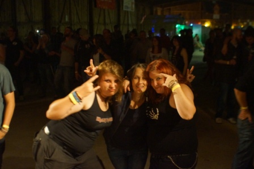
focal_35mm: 42
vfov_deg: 31.8
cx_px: 127
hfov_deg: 46.4
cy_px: 84
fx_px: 296
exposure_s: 1/13
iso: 3200
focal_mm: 28
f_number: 3.5
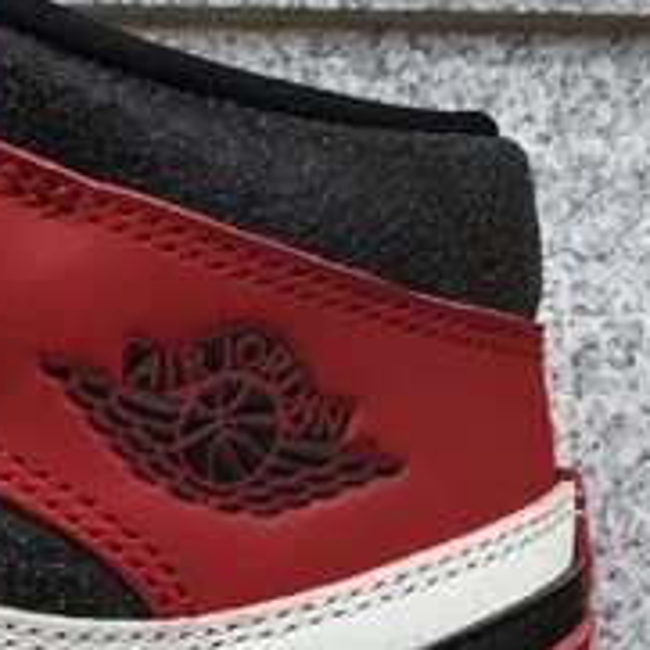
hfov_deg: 12.0
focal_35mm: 136
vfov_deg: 12.0
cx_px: -445
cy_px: 1090
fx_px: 2889
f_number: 2.4
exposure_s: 1/277
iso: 25
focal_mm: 3.3
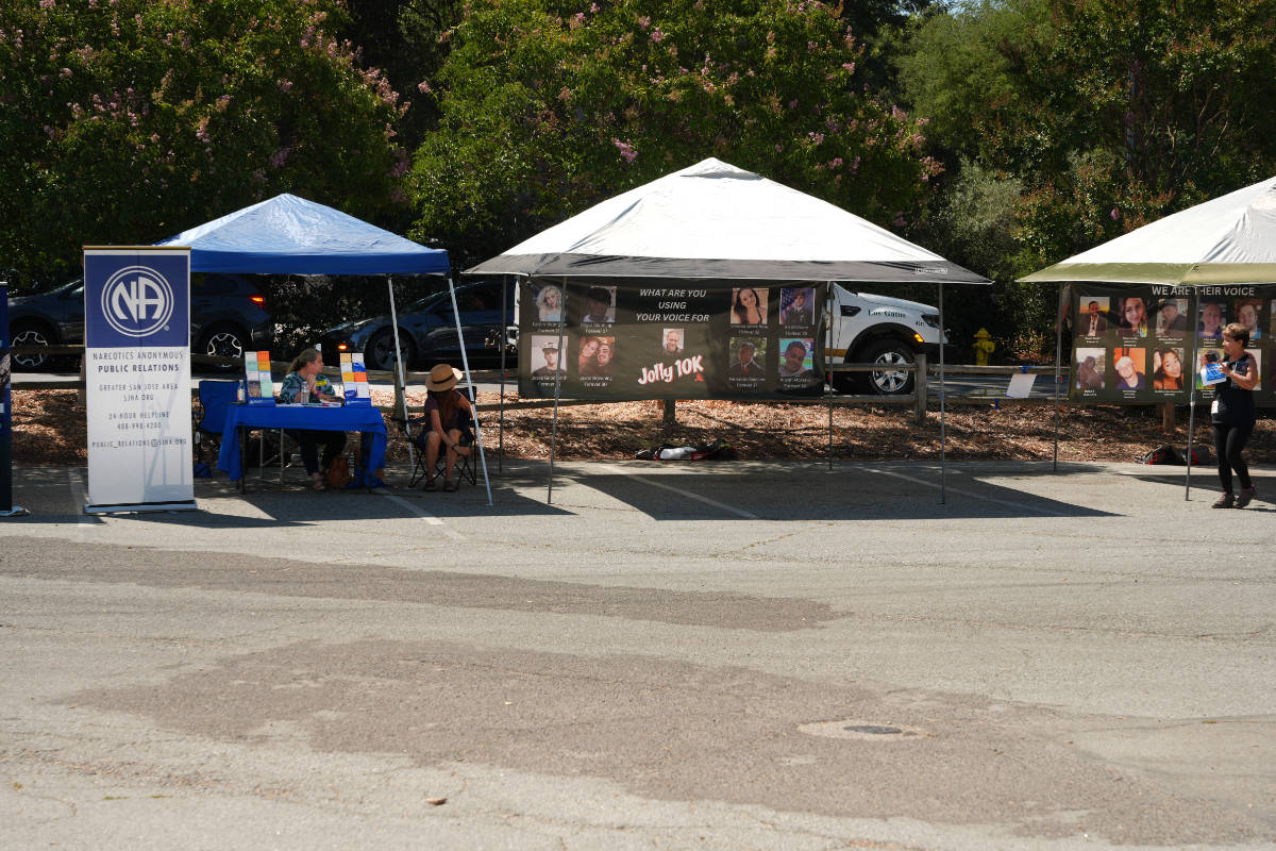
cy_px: 426
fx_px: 2481
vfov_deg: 19.5
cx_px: 638
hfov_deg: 28.8
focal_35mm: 70
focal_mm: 70
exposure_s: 1/250
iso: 50
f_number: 6.3
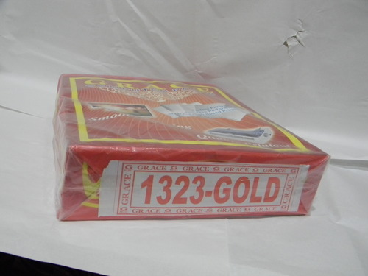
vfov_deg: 39.7
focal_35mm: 36
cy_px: 138
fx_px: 383
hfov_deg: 51.4
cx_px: 184
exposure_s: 1/23.4
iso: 400
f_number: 3.7
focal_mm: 6.4
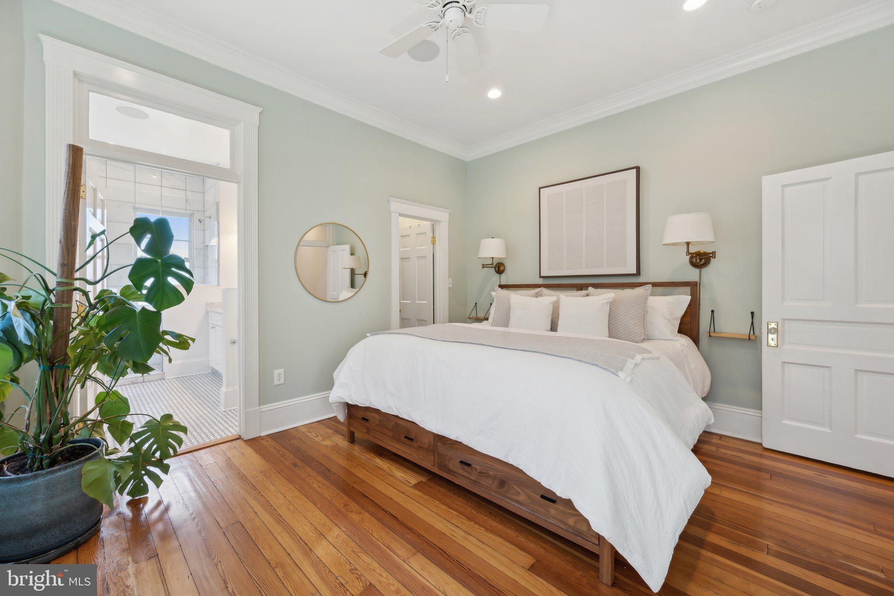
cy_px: 298
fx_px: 348
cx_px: 447
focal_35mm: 14
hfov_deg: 104.3
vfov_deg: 81.2
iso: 100
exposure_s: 1/6
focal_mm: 14
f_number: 7.1
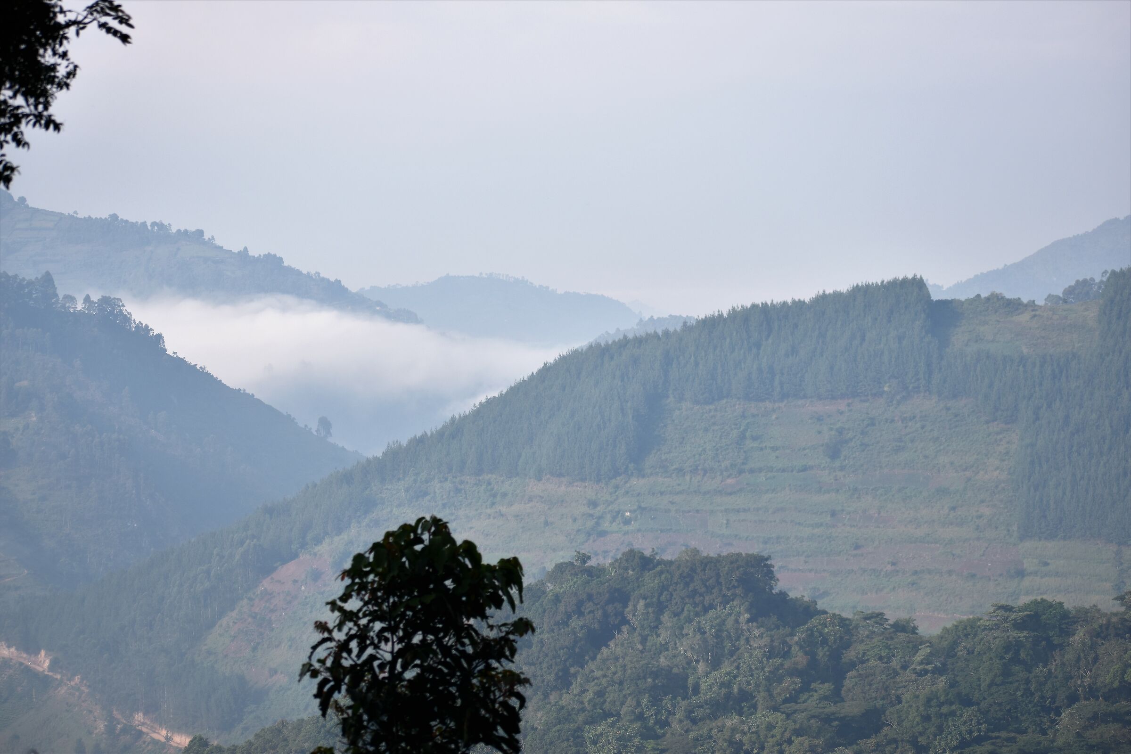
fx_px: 3298
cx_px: 566
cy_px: 377
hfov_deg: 19.5
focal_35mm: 105
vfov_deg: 13.0
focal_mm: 70
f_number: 4.5
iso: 140
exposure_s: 1/400
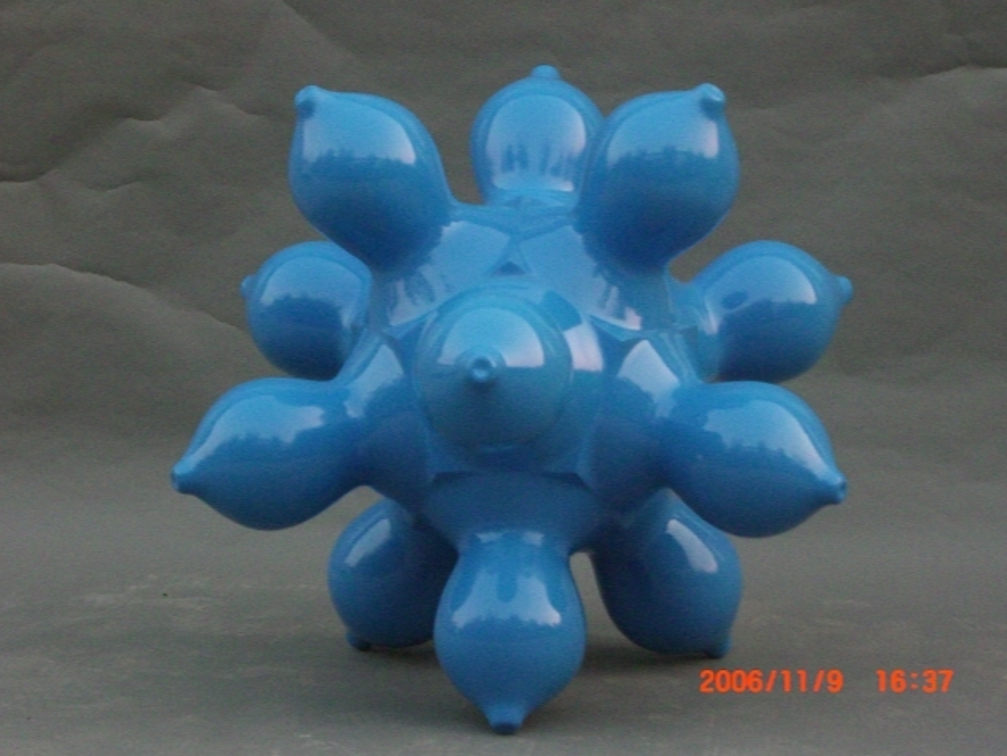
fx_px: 3347
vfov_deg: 12.9
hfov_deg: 17.1
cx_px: 507
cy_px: 378
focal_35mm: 115
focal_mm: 23.7
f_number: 5.1
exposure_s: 1/200
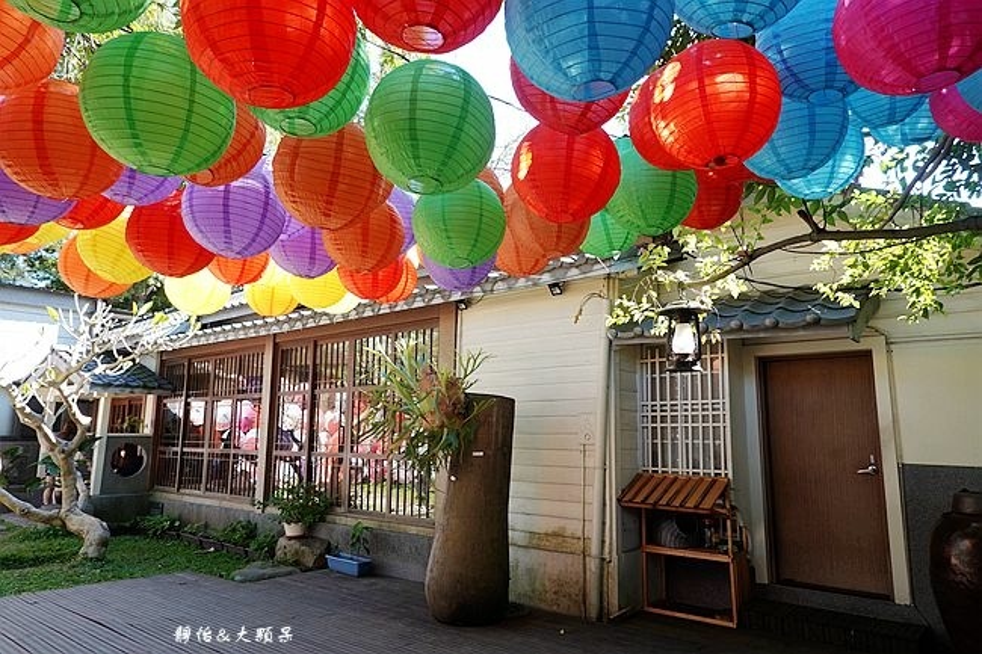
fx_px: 654
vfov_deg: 53.1
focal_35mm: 24
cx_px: 491
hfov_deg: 73.8
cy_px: 327
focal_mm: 9
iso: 125
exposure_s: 1/100
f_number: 2.8
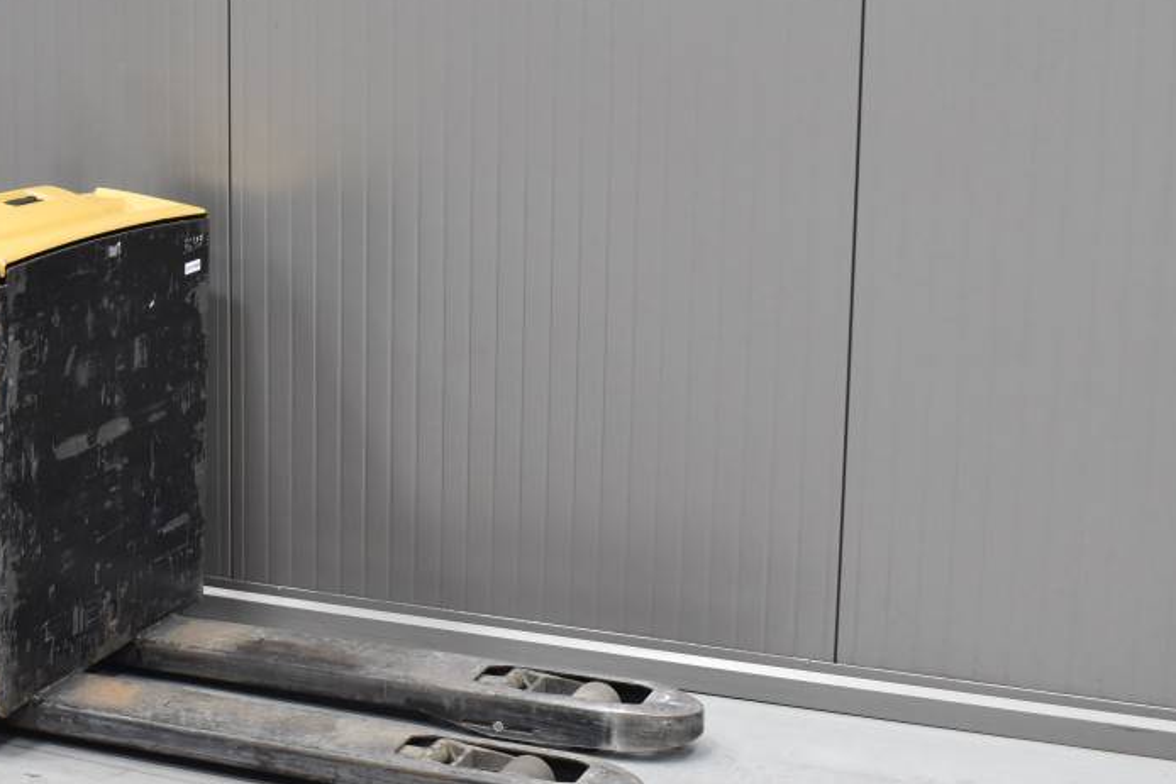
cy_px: 313
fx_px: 2119
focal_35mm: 65
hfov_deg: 30.0
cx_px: 183
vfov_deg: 20.9
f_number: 5.6
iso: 1250
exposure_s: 1/25
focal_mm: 25
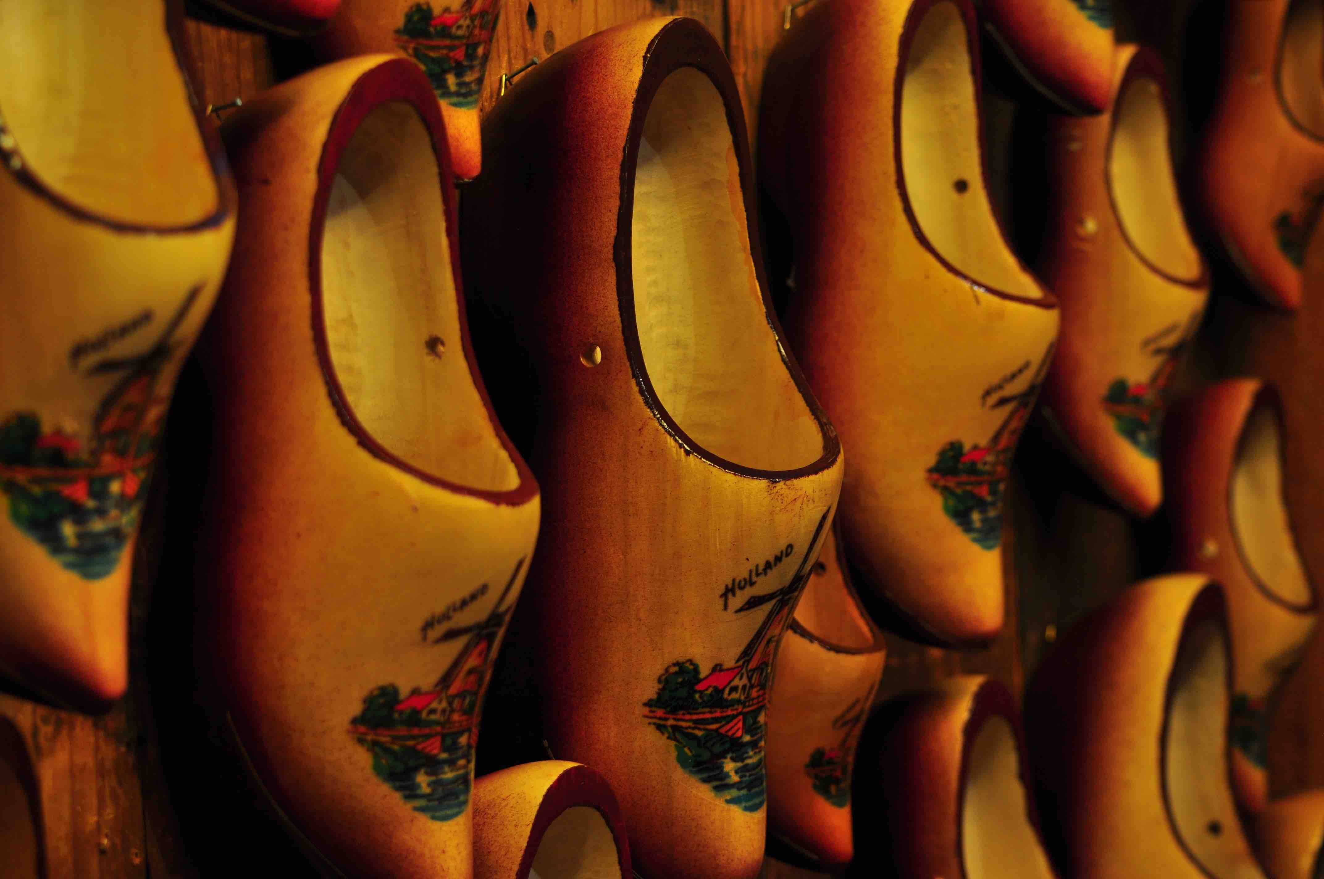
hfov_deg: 24.6
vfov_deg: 16.5
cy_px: 440
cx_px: 662
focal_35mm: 82
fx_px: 3030
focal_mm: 55
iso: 200
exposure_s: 1/25
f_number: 5
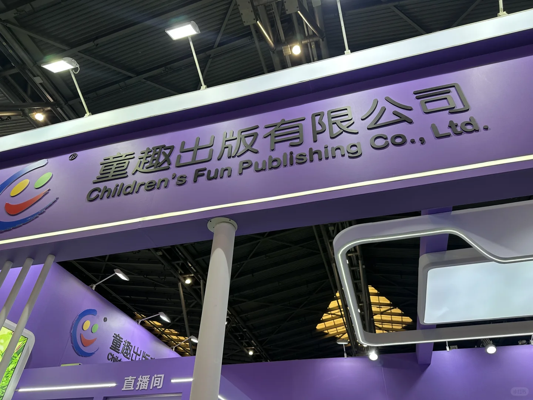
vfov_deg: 56.8
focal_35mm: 24
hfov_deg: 71.6
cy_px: 200
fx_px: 370
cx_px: 266
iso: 80
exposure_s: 1/166
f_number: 1.78
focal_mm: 6.86
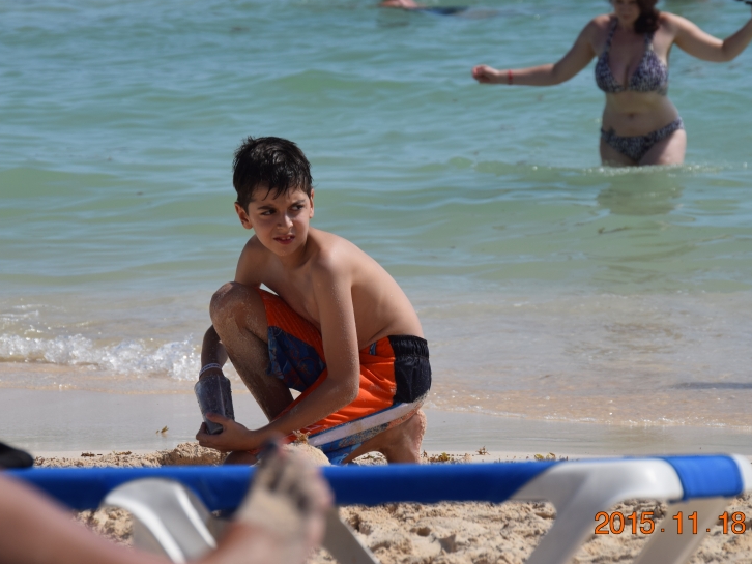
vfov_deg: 6.1
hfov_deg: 8.1
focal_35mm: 244
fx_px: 5302
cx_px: 316
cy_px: 224
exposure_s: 1/640
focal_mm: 120
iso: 200
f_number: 6.3
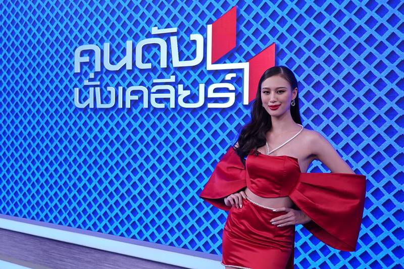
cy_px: 134
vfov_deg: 33.4
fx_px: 449
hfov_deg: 48.5
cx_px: 202
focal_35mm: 40
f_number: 4.5
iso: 1250
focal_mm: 27
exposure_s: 1/125
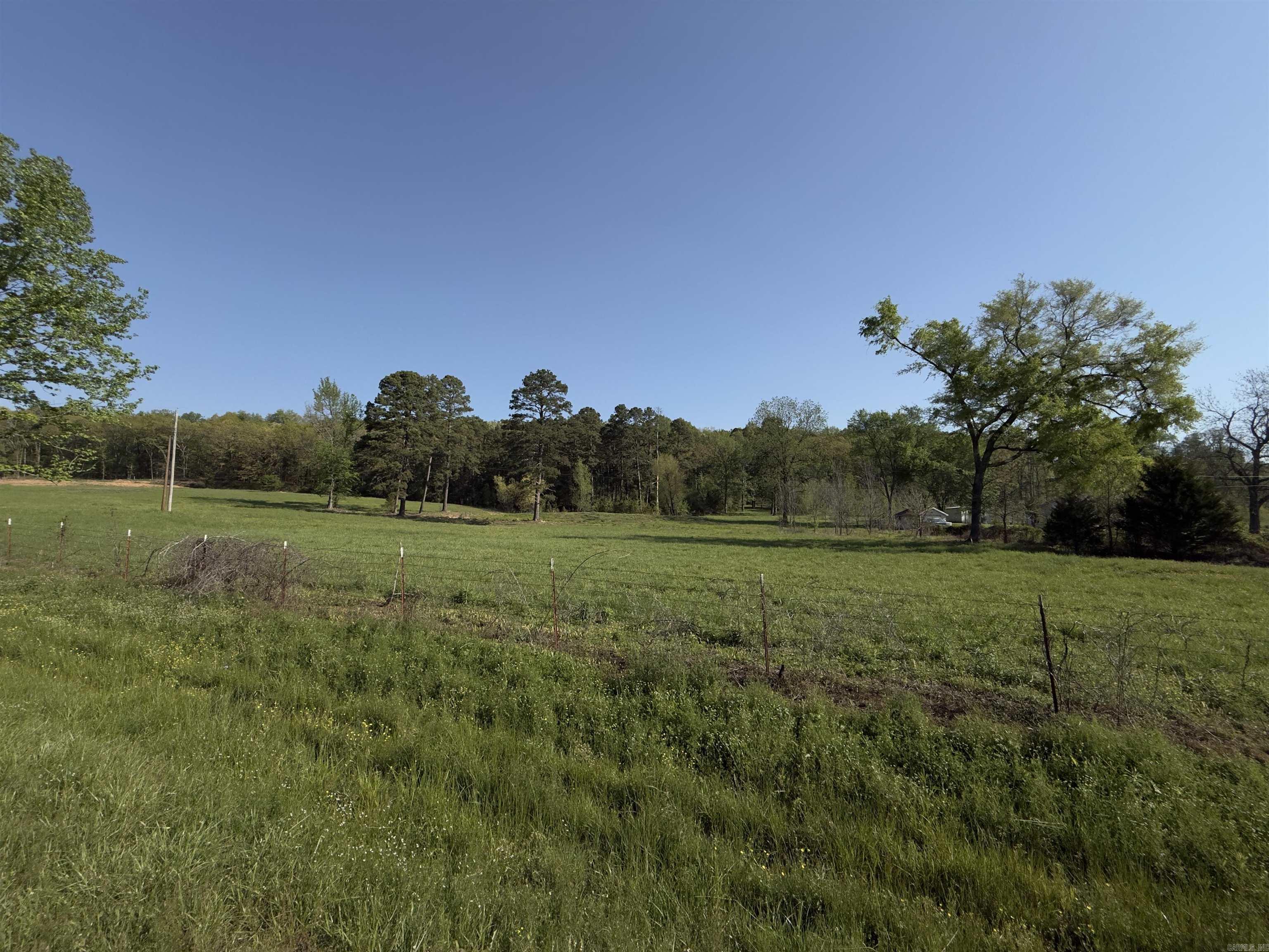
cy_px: 476
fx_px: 513
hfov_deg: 102.1
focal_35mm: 14
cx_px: 634
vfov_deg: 85.7
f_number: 2.2
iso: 50
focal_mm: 2.22
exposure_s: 1/3289
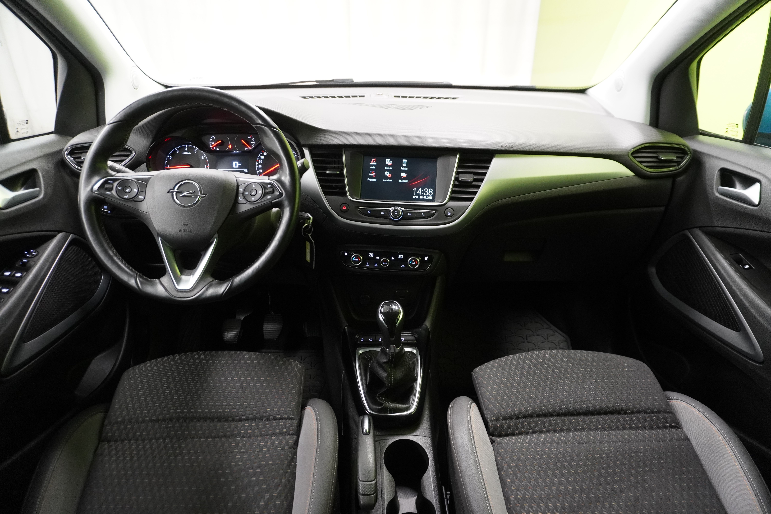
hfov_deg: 73.7
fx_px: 514
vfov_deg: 53.1
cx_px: 386
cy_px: 257
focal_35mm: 24
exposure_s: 1/30
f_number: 3.5
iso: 2000
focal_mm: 16
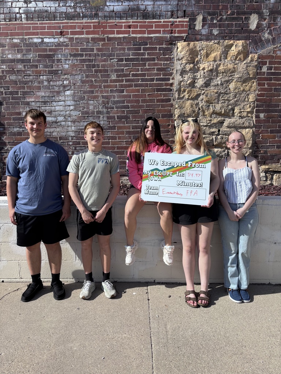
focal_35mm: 26
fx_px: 281
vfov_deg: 67.3
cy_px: 187
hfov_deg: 53.1
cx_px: 140
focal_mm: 5.96
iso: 50
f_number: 1.6
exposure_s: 1/2933
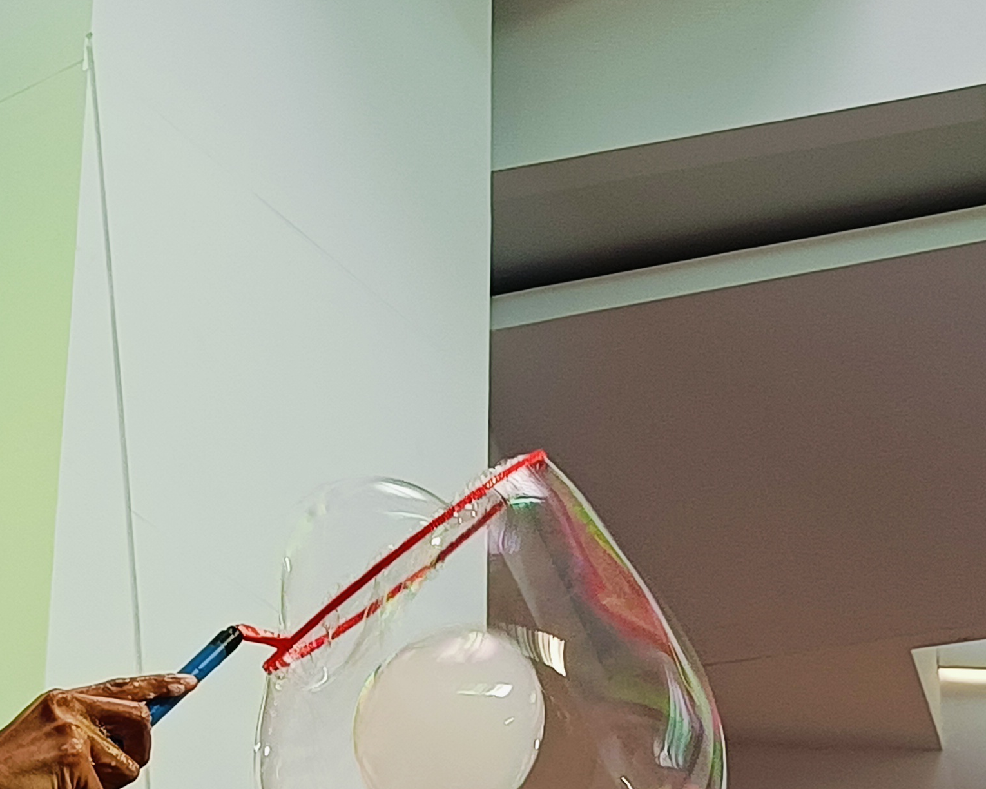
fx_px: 3443
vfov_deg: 12.6
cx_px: 296
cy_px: 1060
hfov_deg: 16.2
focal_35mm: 118
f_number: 1.7
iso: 210
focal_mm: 4.7
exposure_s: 1/50
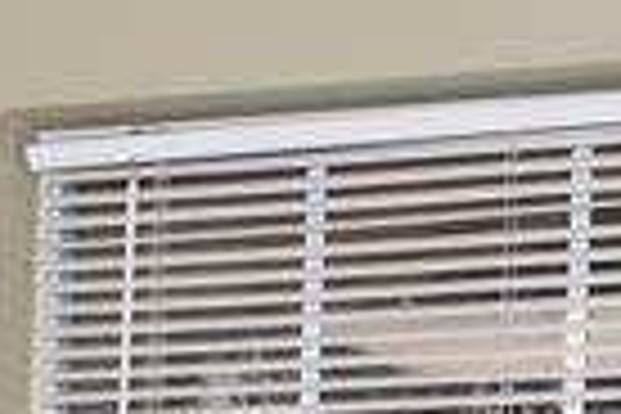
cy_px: 1354
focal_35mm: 201
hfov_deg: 10.2
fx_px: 3467
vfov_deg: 6.2
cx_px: 207
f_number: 5.6
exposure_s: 1/125
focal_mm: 18
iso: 400
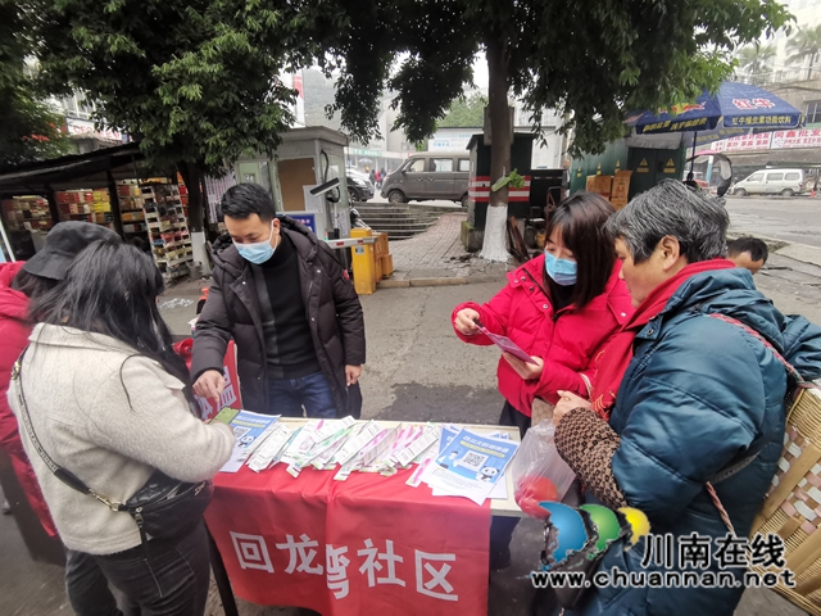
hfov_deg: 91.0
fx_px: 403
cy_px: 308
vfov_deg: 74.7
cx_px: 410
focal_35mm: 17
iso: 250
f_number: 2.2
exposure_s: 1/100
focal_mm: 2.26
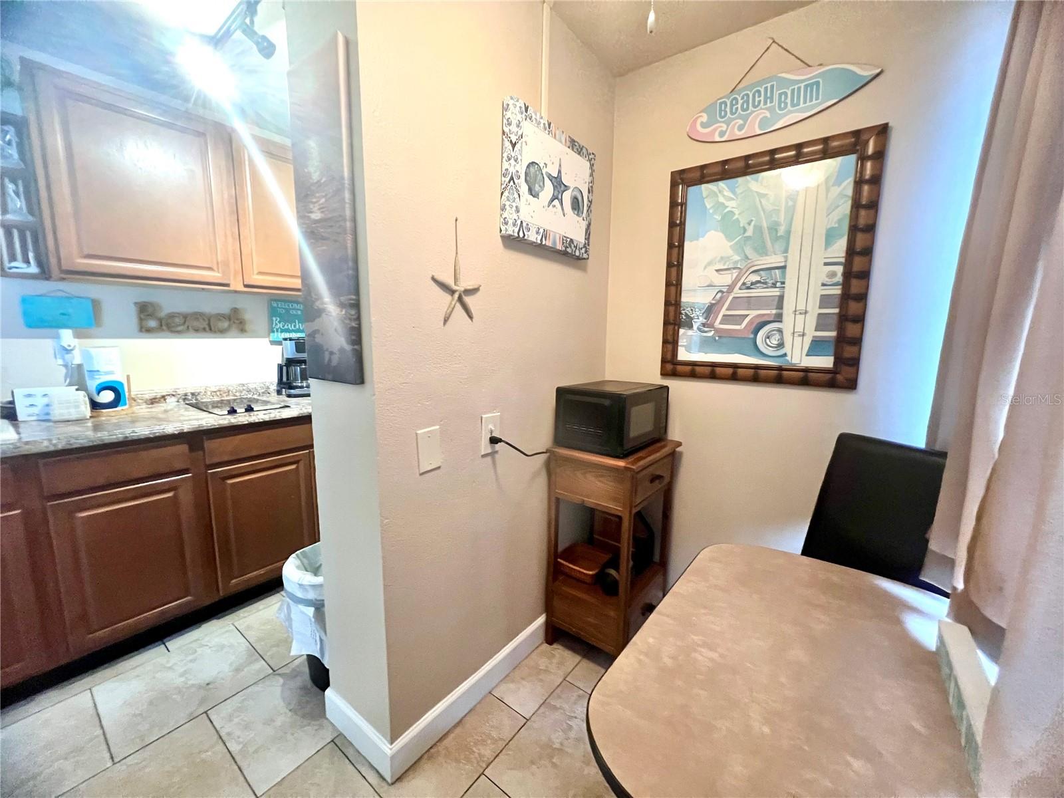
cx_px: 532
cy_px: 399
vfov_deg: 89.9
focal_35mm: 13
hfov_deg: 106.2
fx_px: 400
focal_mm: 1.57
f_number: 1.8
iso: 800
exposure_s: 1/60
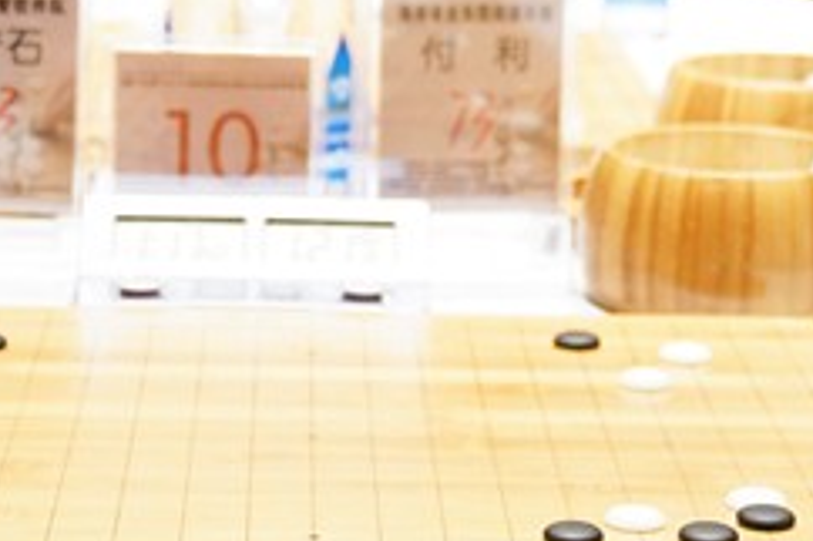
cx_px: 470
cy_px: 141
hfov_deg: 13.8
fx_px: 3363
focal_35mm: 149
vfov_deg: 9.2
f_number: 2.8
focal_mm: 30
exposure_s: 1/30
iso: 640
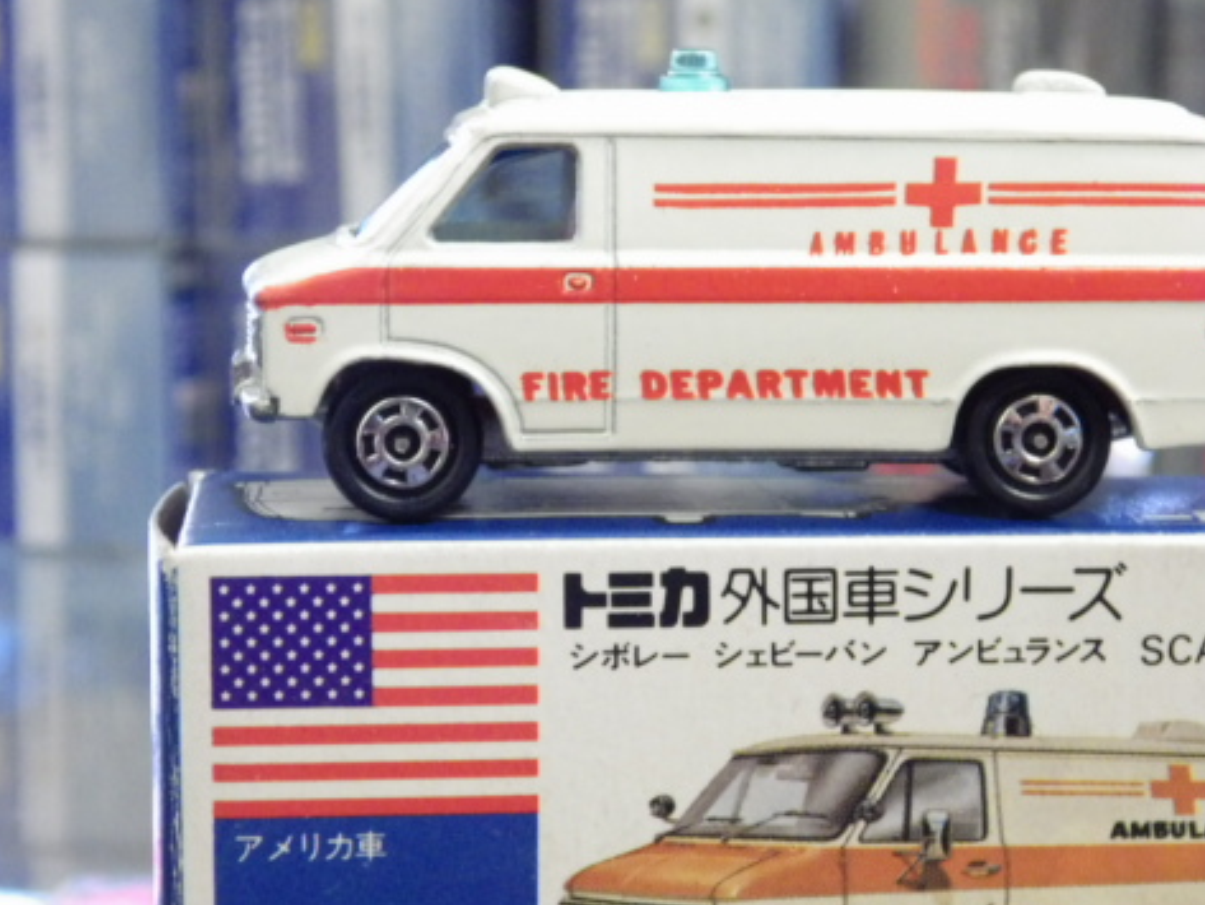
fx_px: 3343
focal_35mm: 96
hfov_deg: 20.4
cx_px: 744
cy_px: 558
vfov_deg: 15.4
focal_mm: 12.8
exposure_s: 1/25
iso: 800
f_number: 4.2
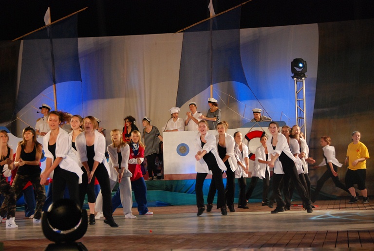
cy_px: 126
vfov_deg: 15.3
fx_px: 937
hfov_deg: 22.6
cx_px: 187
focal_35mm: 90
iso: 1250
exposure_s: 1/200
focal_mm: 60
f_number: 5
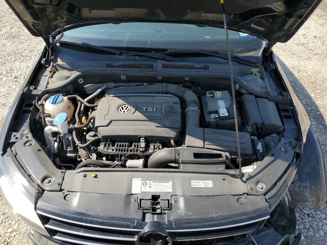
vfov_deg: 53.1
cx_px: 164
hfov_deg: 67.3
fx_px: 246
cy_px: 122
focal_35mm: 26
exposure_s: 1/2000
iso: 50
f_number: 1.5
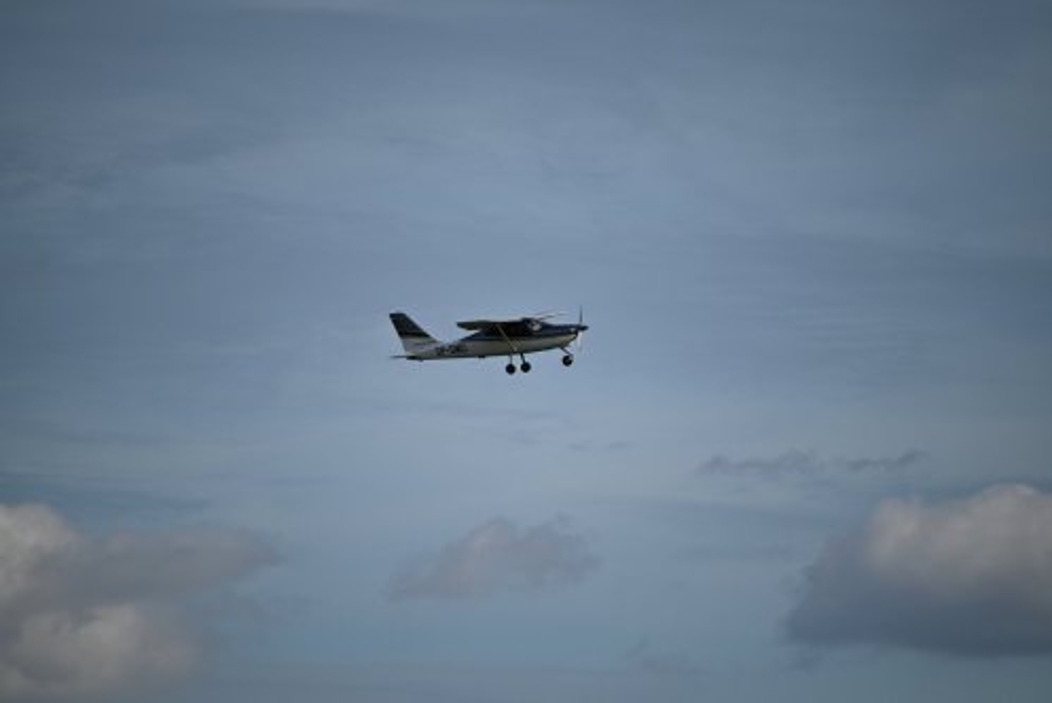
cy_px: 352
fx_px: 11695
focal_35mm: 400
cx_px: 526
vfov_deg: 3.4
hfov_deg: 5.2
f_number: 7.1
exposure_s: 1/3200
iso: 320
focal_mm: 400
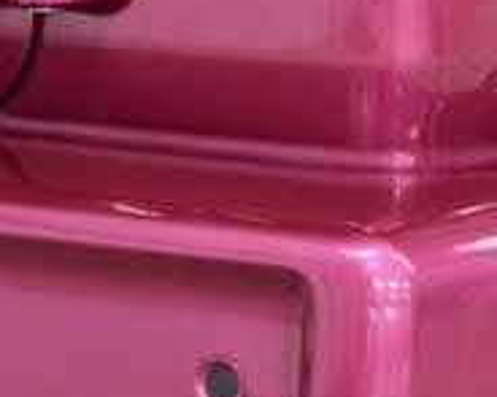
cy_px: -217
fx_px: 4037
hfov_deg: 6.9
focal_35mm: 275
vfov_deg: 5.6
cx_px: -367
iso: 1100
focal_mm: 35
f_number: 6.3
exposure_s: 1/15
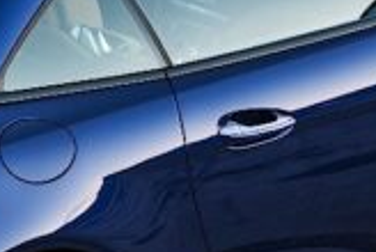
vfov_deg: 2.6
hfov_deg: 3.8
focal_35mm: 536
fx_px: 5608
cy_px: 40
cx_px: 2
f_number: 13
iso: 100
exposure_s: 1/1.67
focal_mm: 86
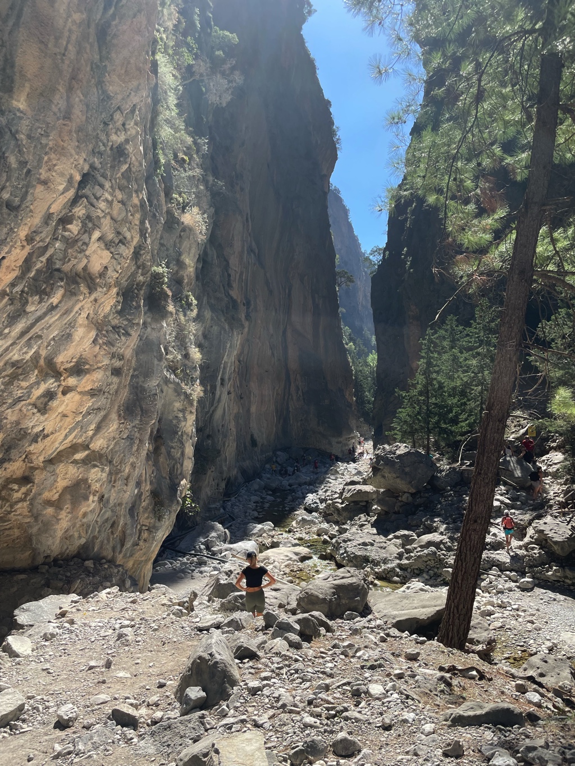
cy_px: 383
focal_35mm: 26
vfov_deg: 67.3
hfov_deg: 53.1
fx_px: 576
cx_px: 288
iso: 32
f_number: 1.6
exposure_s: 1/1949
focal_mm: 4.2
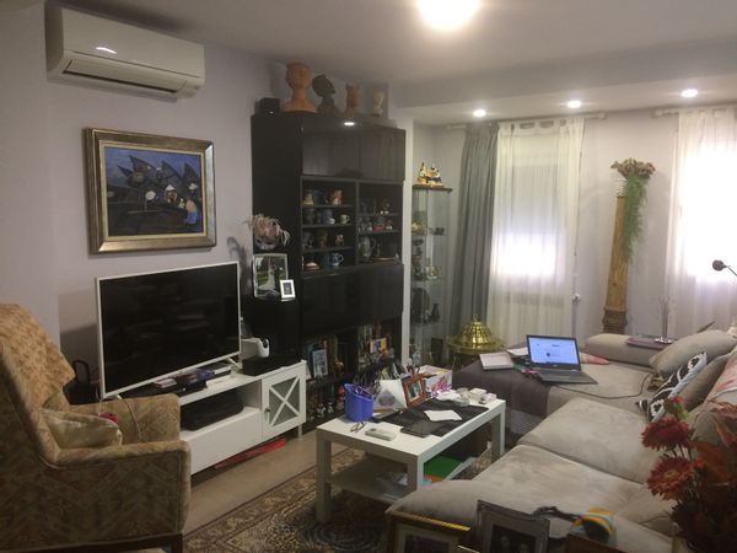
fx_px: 617
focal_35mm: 29
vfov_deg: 48.2
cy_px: 276
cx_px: 368
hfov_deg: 61.7
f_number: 2.2
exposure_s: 1/33
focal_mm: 4.15
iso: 160
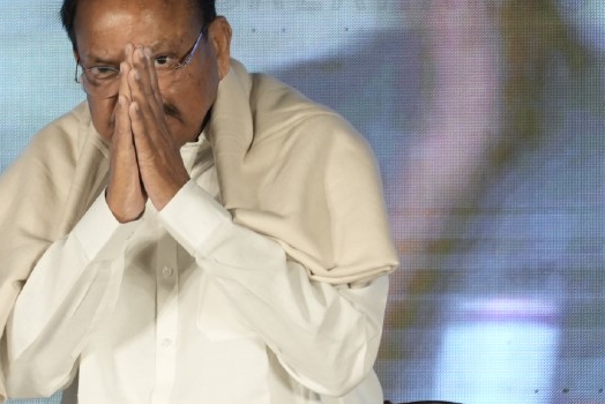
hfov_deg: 4.9
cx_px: 1
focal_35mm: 419
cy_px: 391
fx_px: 7045
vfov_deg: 3.3
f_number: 4
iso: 800
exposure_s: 1/250
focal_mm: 105
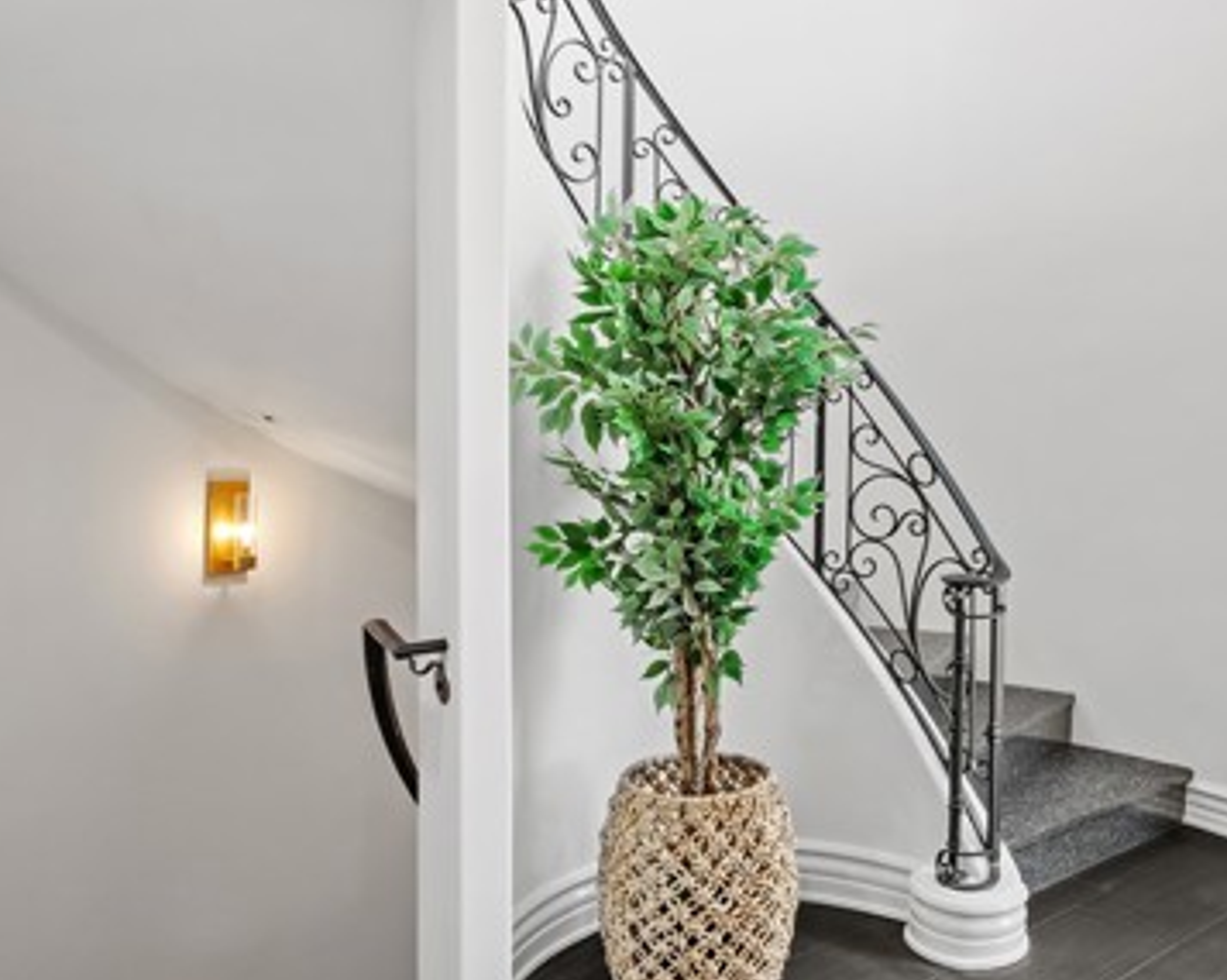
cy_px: 425
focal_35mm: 32
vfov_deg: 45.6
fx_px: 1161
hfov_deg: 55.0
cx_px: 770
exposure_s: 1/15
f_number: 9
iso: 800
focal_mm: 19
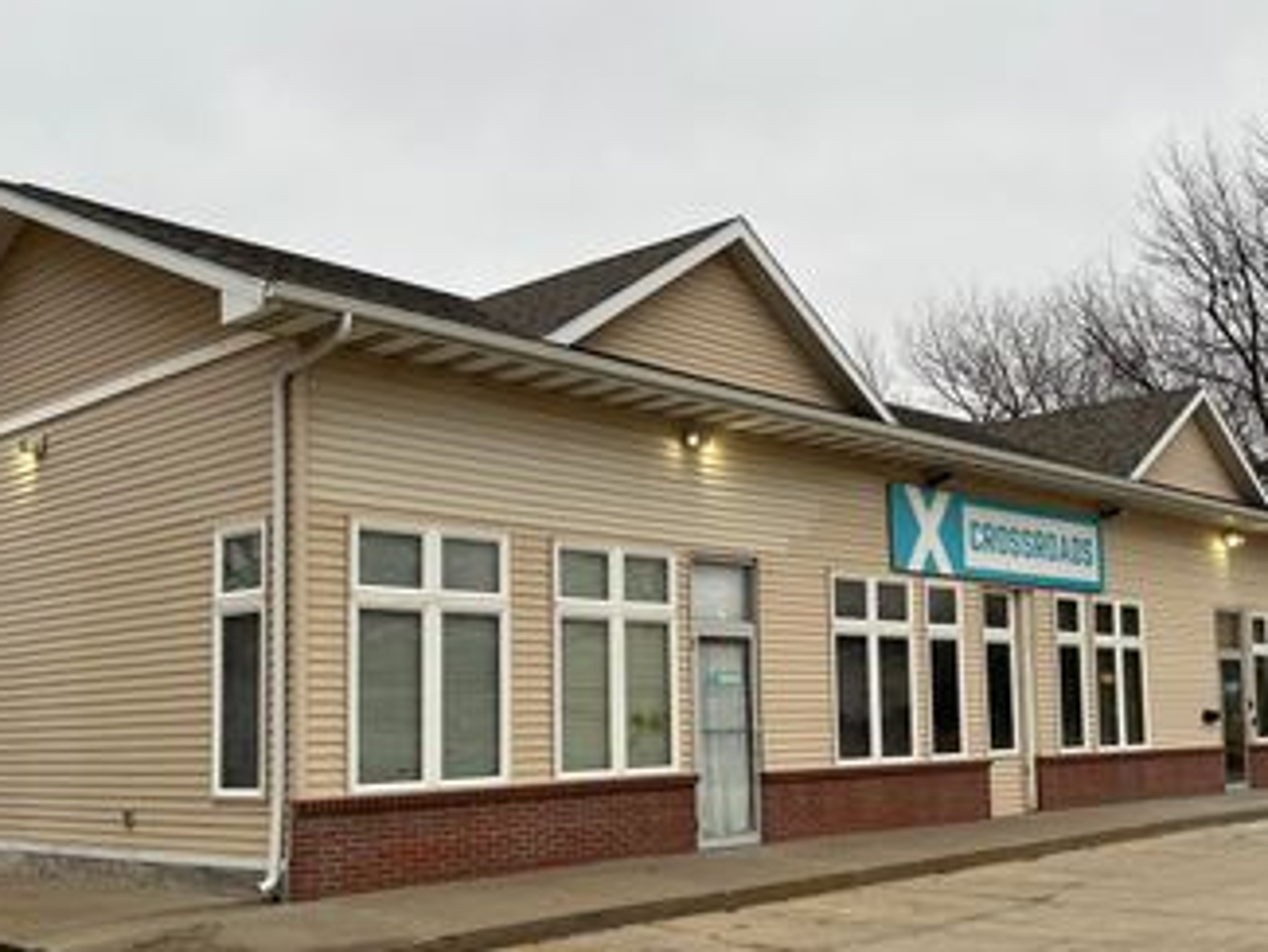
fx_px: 1466
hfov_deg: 46.5
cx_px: 765
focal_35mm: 40
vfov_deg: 35.8
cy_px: 591
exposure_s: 1/357
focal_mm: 5.7
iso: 50
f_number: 1.5
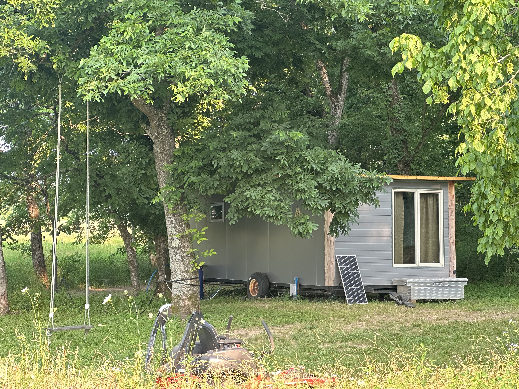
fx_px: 1154
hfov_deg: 25.3
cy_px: 194
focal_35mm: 77
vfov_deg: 19.1
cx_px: 260
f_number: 2.8
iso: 160
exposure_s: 1/99
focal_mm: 9
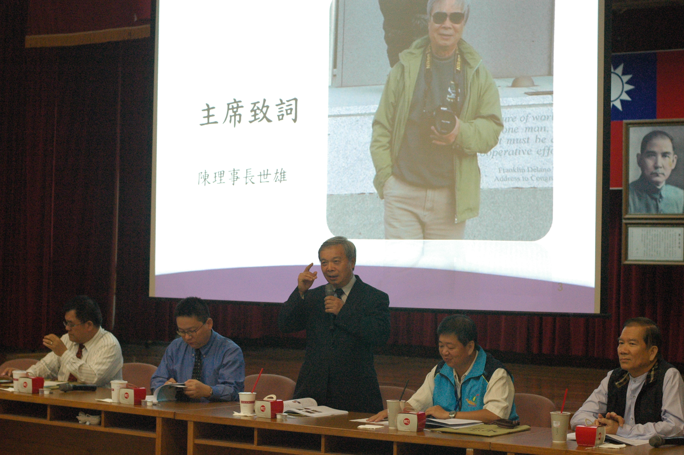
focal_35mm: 75
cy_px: 228
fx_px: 1424
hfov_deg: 27.0
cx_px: 342
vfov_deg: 18.1
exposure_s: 1/125
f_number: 2.8
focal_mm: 50
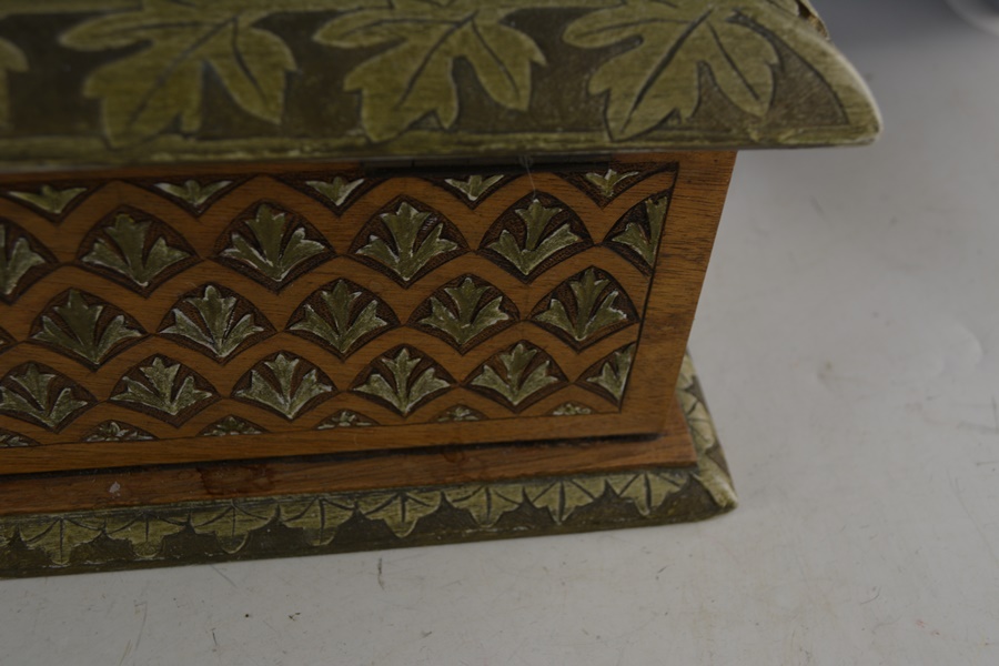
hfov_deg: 49.6
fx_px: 1082
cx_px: 500
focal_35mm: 39
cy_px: 333
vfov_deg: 34.2
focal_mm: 26
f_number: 5.6
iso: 200
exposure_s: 1/125
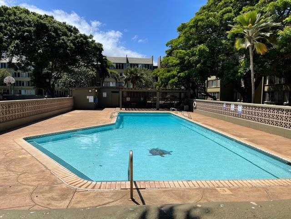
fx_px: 219
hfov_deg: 67.3
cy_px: 110
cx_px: 146
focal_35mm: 26
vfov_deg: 53.1
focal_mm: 5.1
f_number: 1.6
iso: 32
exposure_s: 1/4525
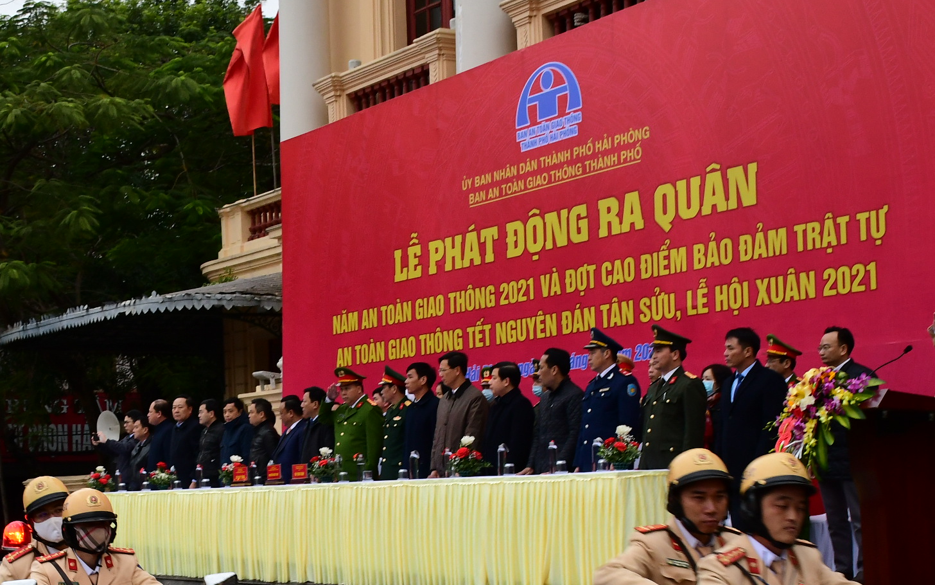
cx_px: 329
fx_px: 1937
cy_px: 498
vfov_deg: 17.0
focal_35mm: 76
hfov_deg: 27.0
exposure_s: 1/100
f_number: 8
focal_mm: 26
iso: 800
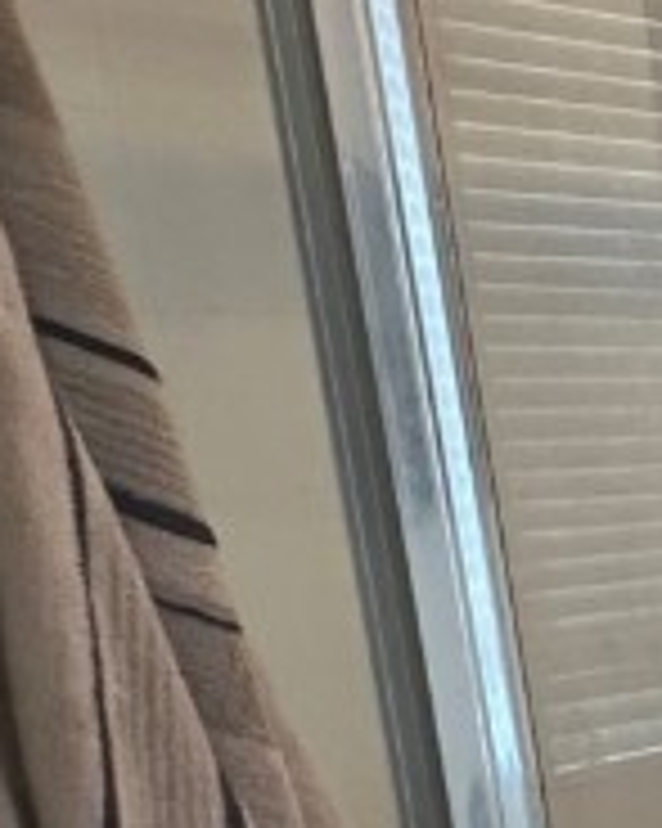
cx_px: 1927
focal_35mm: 76
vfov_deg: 24.3
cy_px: 765
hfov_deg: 11.8
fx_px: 1863
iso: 160
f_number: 2.2
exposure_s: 1/60
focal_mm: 2.22
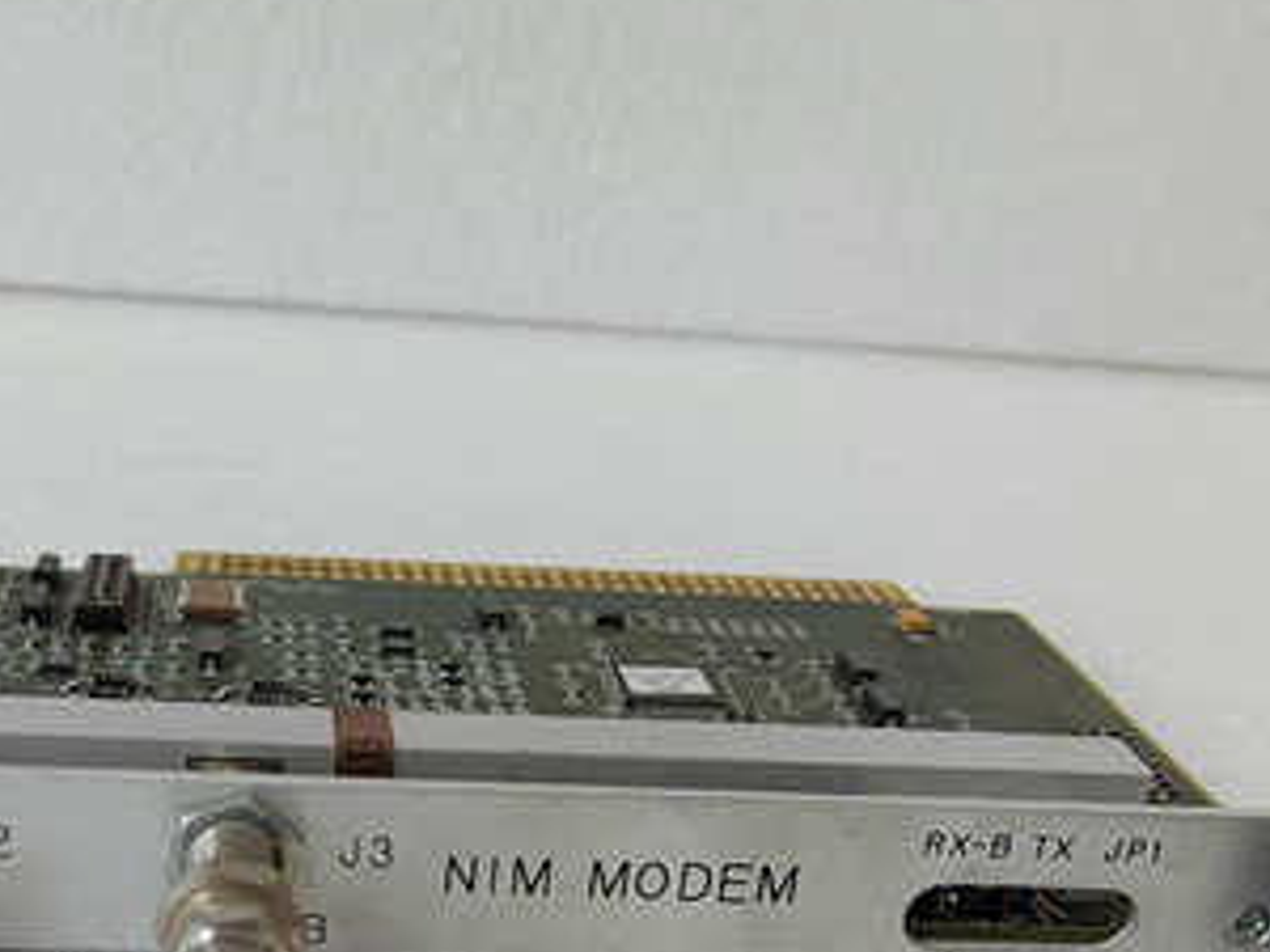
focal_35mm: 46
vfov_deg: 30.2
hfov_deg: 40.5
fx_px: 1688
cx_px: 377
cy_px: 855
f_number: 1.9
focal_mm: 5.52
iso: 2081
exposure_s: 1/100
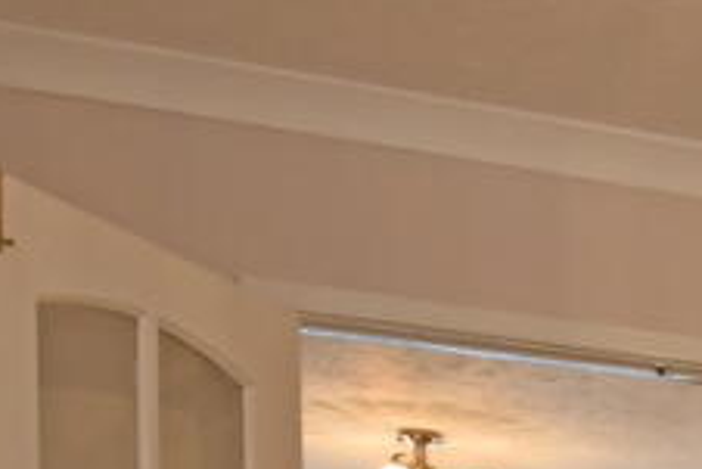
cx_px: 1426
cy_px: 899
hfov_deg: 16.8
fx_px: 1722
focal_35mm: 88
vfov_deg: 13.5
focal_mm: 13
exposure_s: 1/160
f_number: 4.5
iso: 800
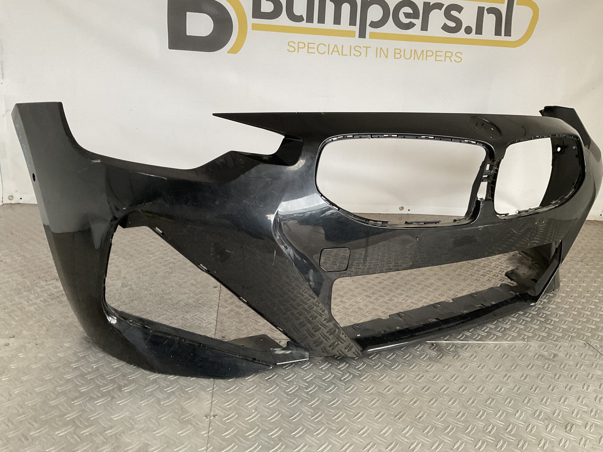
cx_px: 302
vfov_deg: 48.2
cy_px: 226
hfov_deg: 61.7
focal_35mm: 29
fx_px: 505
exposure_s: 1/50
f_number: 1.8
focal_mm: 3
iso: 80
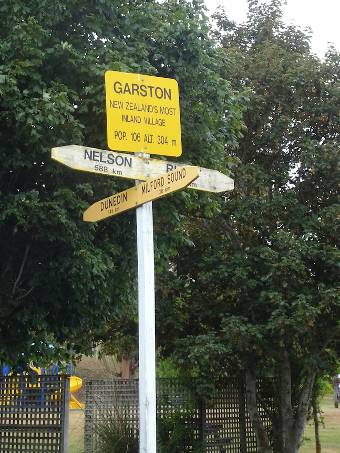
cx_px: 130
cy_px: 124
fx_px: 1127
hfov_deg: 17.1
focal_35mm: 86
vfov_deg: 22.6
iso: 160
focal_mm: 9.87
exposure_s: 1/60
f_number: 4.5
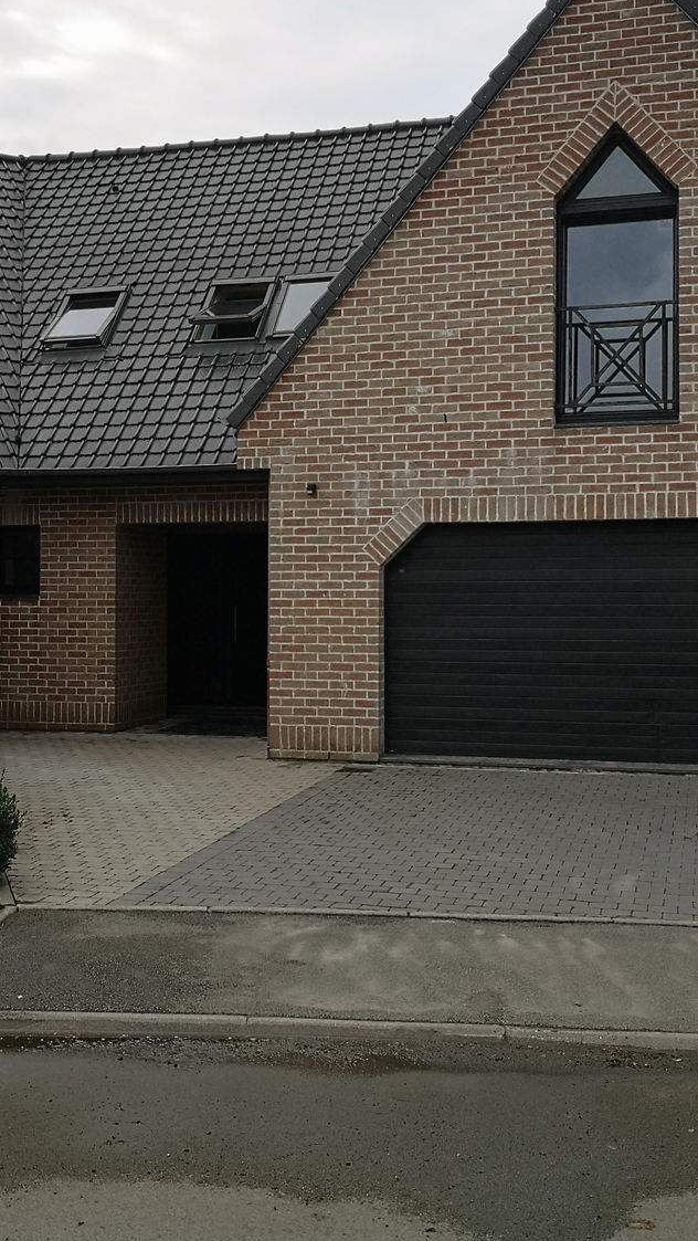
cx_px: 212
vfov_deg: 45.4
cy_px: 580
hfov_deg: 26.3
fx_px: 1480
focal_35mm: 45
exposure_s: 1/2217
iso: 50
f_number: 1.8
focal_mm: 5.58
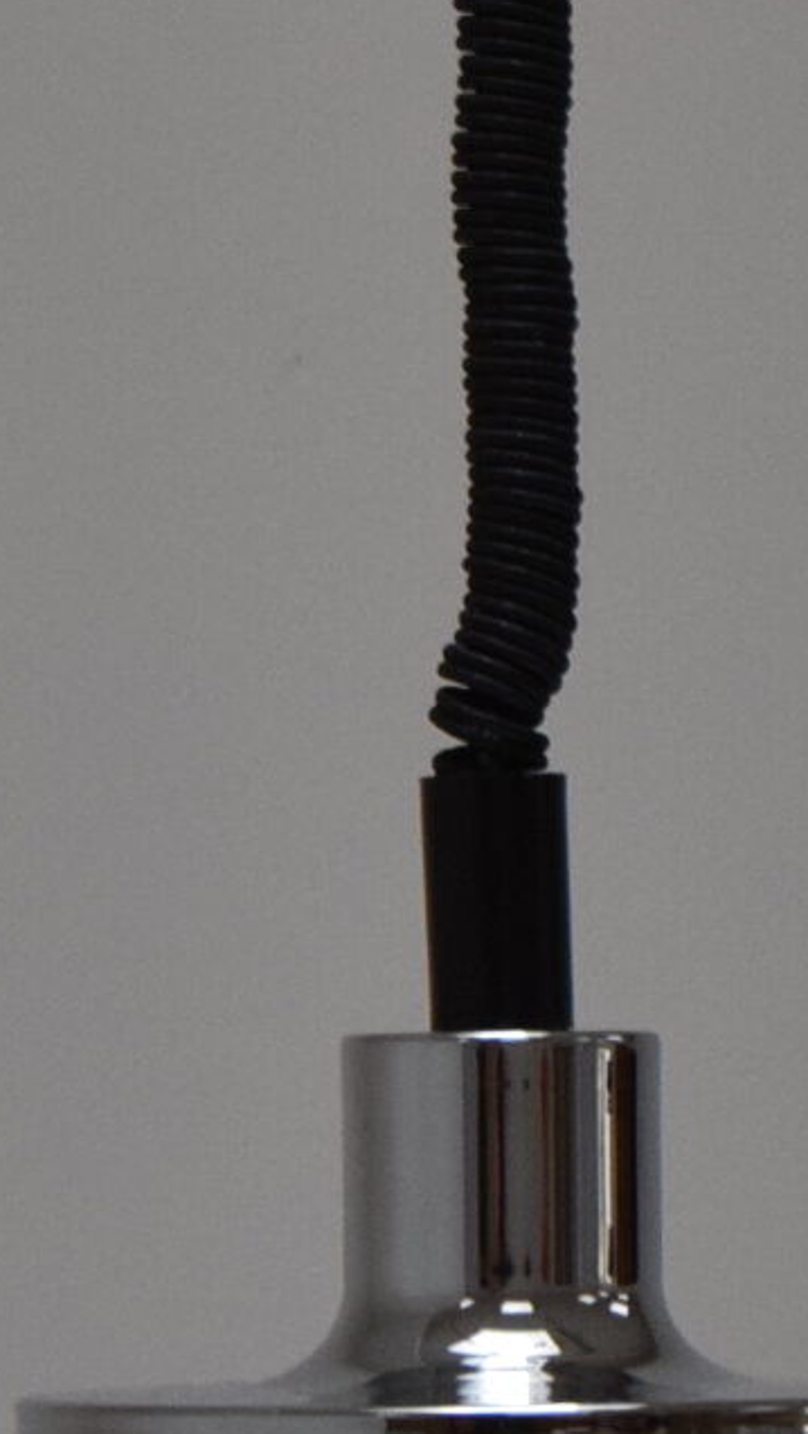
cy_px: 797
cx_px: 493
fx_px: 9546
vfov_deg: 8.6
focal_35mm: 251
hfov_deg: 4.8
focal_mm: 34
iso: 1600
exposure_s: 1/200
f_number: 7.1
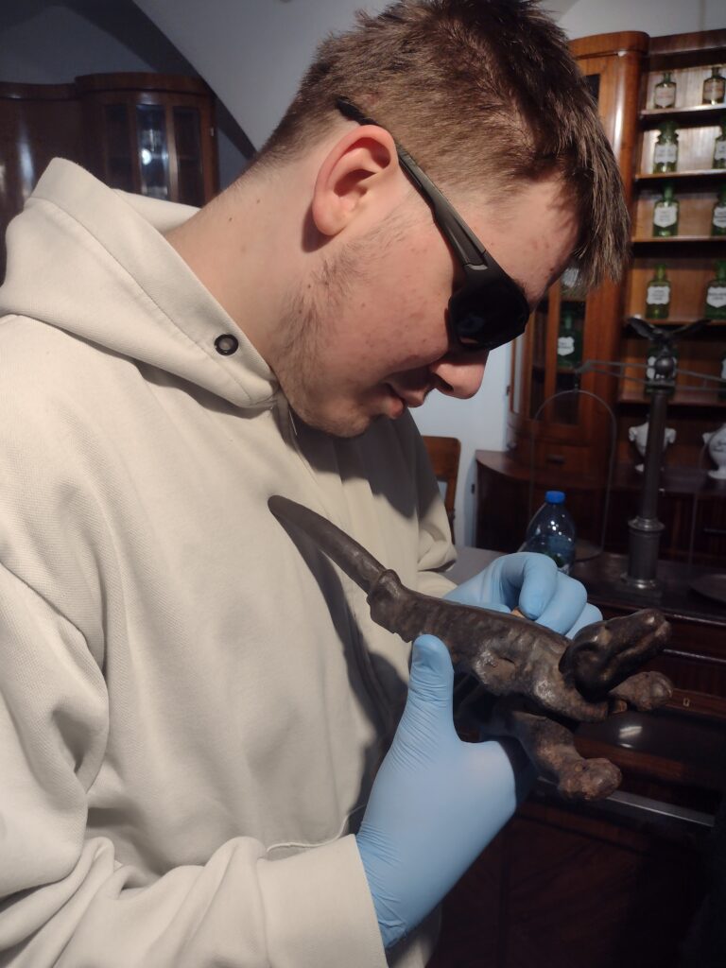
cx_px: 363
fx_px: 755
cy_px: 484
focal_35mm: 27
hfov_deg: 51.4
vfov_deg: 65.3
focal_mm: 4.71
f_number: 1.7
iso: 175
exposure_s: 1/100
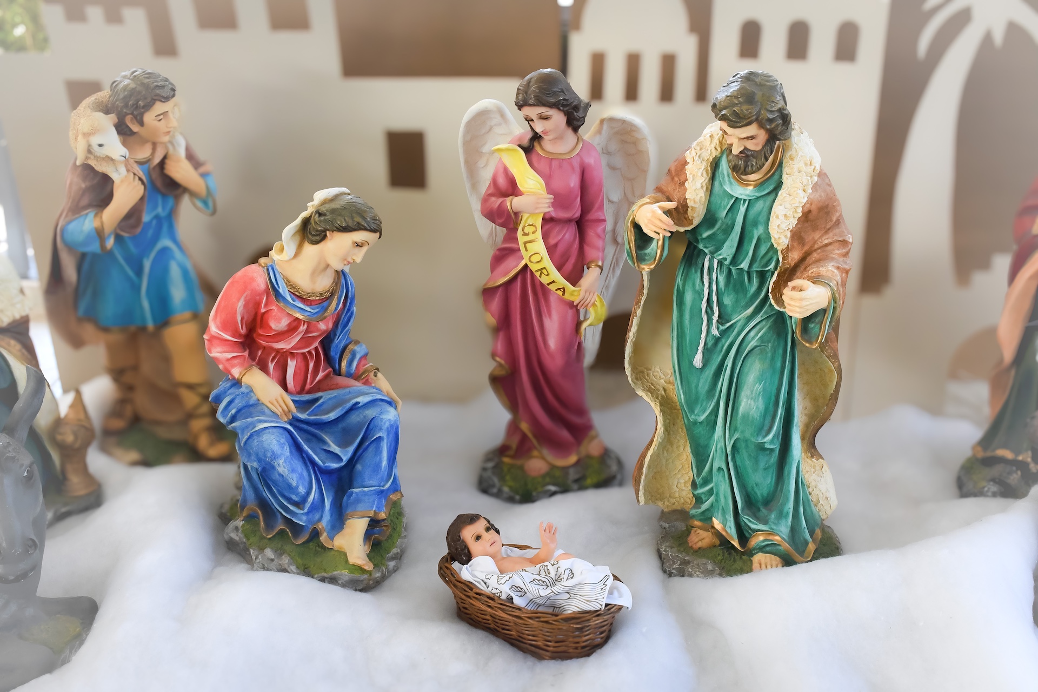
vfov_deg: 28.1
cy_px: 346
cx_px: 519
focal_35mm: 48
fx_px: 1384
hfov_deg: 41.1
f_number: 9
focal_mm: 32
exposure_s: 1/160
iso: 2500
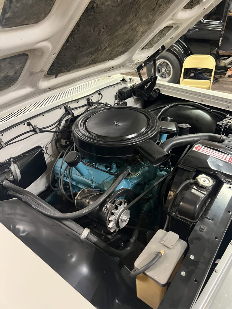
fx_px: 232
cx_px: 116
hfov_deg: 53.1
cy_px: 154
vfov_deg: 67.3
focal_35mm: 26
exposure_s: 1/60
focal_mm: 5.7
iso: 500
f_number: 1.5
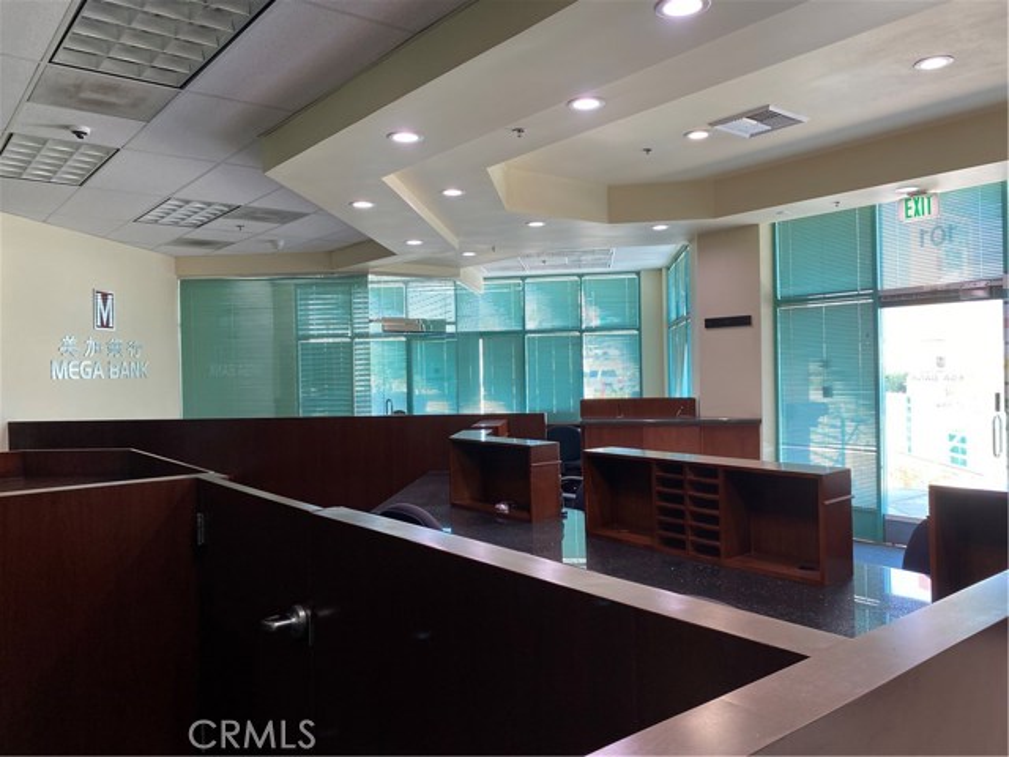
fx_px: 758
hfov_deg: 67.3
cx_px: 504
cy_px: 378
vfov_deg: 53.1
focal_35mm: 26
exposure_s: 1/60
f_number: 1.8
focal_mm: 4.25
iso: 64
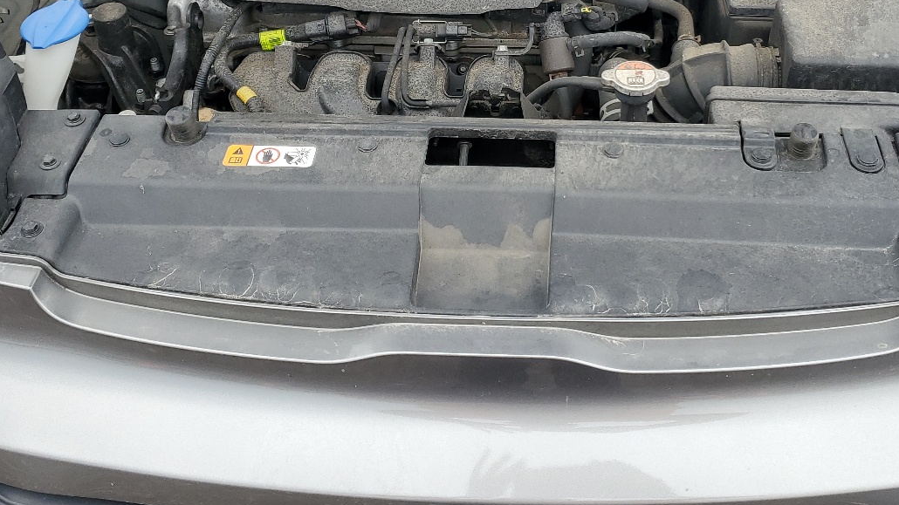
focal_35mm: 44
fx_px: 1049
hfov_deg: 46.3
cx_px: 516
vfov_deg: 26.5
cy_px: 82
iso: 50
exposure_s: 1/833
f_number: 1.5
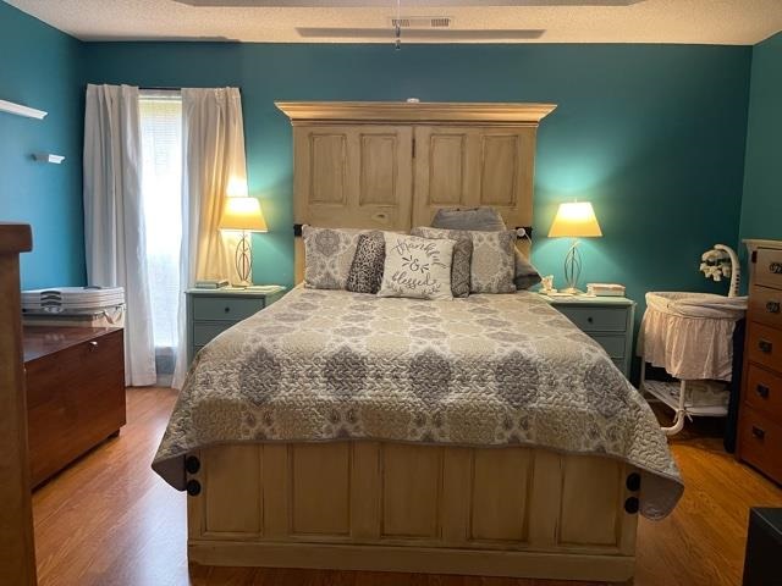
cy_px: 293
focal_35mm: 26
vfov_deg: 53.1
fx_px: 587
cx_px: 391
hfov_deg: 67.3
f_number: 1.6
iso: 400
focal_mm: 5.1
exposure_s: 1/60
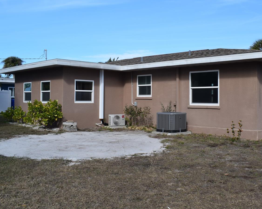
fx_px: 310
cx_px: 171
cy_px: 88
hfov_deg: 45.2
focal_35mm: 40
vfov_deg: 37.3
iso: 200
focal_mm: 20
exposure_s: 1/400
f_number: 10
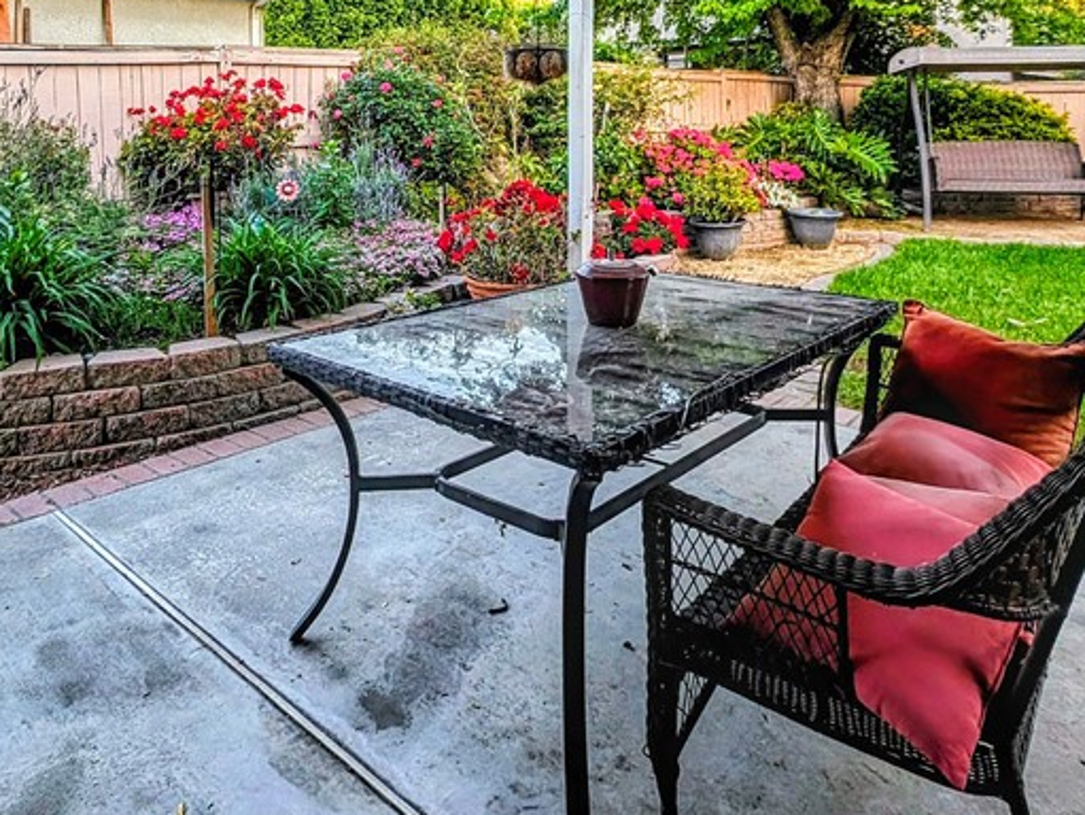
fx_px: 753
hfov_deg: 71.4
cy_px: 142
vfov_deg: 52.5
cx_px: 487
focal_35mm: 24
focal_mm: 2.23
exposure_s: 1/85.5
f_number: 1.95
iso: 48
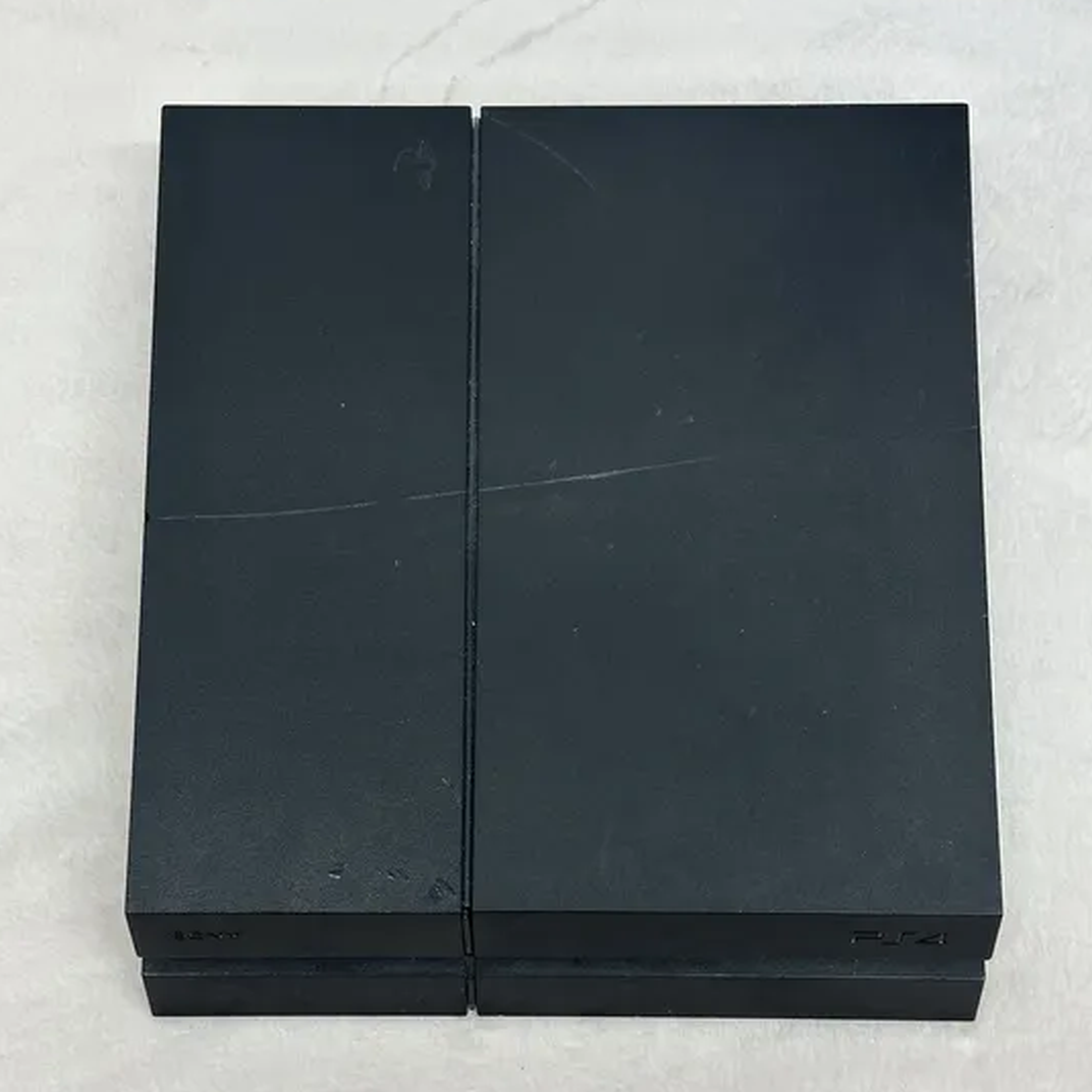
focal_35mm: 57
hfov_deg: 30.0
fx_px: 2034
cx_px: 544
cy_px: 605
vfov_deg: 30.0
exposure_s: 1/50
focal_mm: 6.86
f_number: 1.78
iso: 125
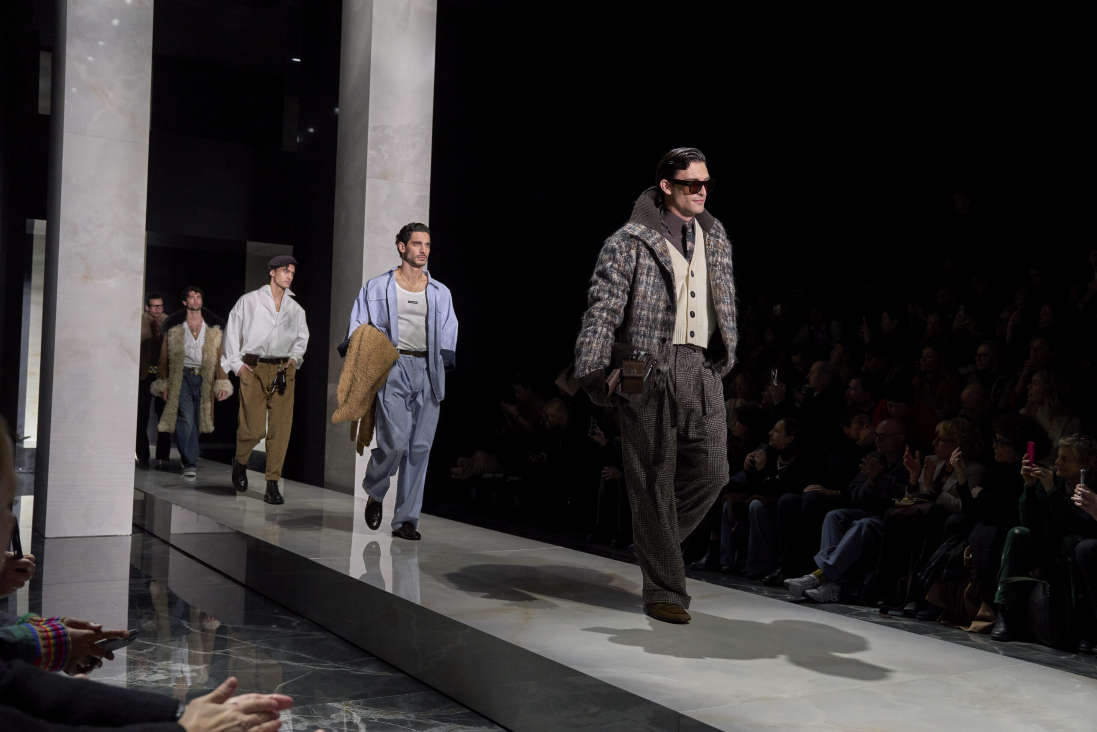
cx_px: 548
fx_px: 1127
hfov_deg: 51.9
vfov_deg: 35.9
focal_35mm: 37
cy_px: 366
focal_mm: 37
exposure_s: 1/640
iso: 2500
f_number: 4.5
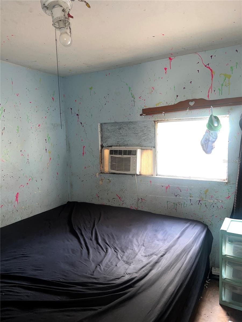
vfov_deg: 67.3
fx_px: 242
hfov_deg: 53.1
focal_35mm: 26
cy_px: 161
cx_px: 121
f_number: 1.5
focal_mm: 5.7
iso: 125
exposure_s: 1/11
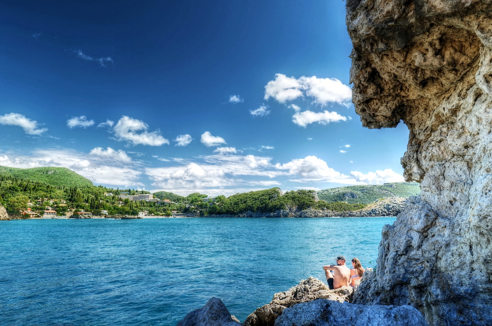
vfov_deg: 61.8
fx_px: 273
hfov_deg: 84.1
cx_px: 246
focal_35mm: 20
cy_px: 163
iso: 100
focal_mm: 20
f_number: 4.5
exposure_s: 1/200
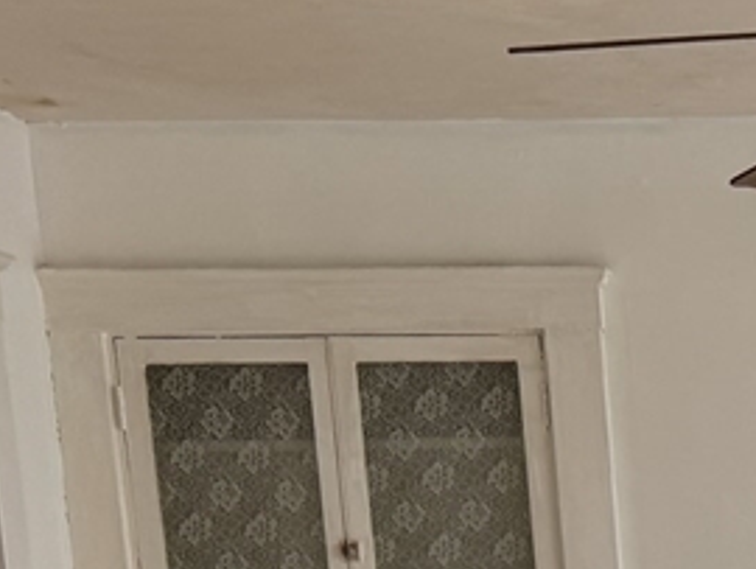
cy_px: 914
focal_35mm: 91
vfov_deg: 14.8
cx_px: 1207
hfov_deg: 18.5
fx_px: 1989
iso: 80
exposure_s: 1/121
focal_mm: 6.76
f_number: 1.78
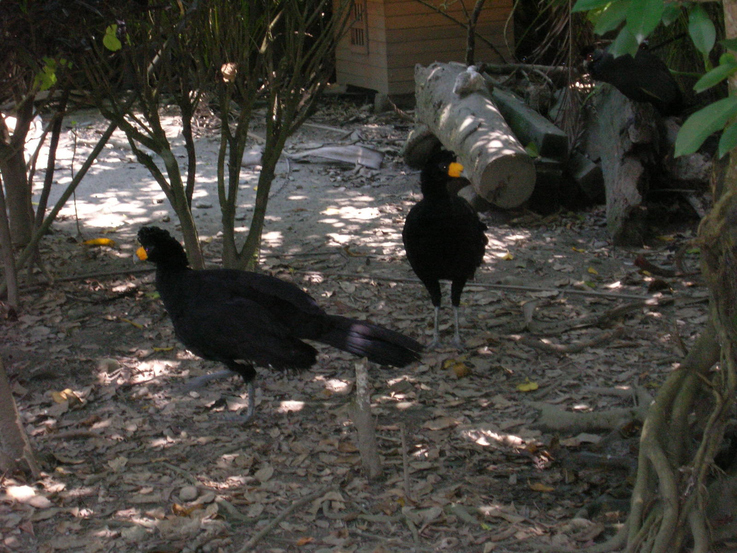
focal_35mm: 102
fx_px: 2172
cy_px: 276
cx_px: 368
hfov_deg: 19.3
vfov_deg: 14.5
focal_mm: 17.1
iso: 193
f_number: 4.9
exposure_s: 1/60.1
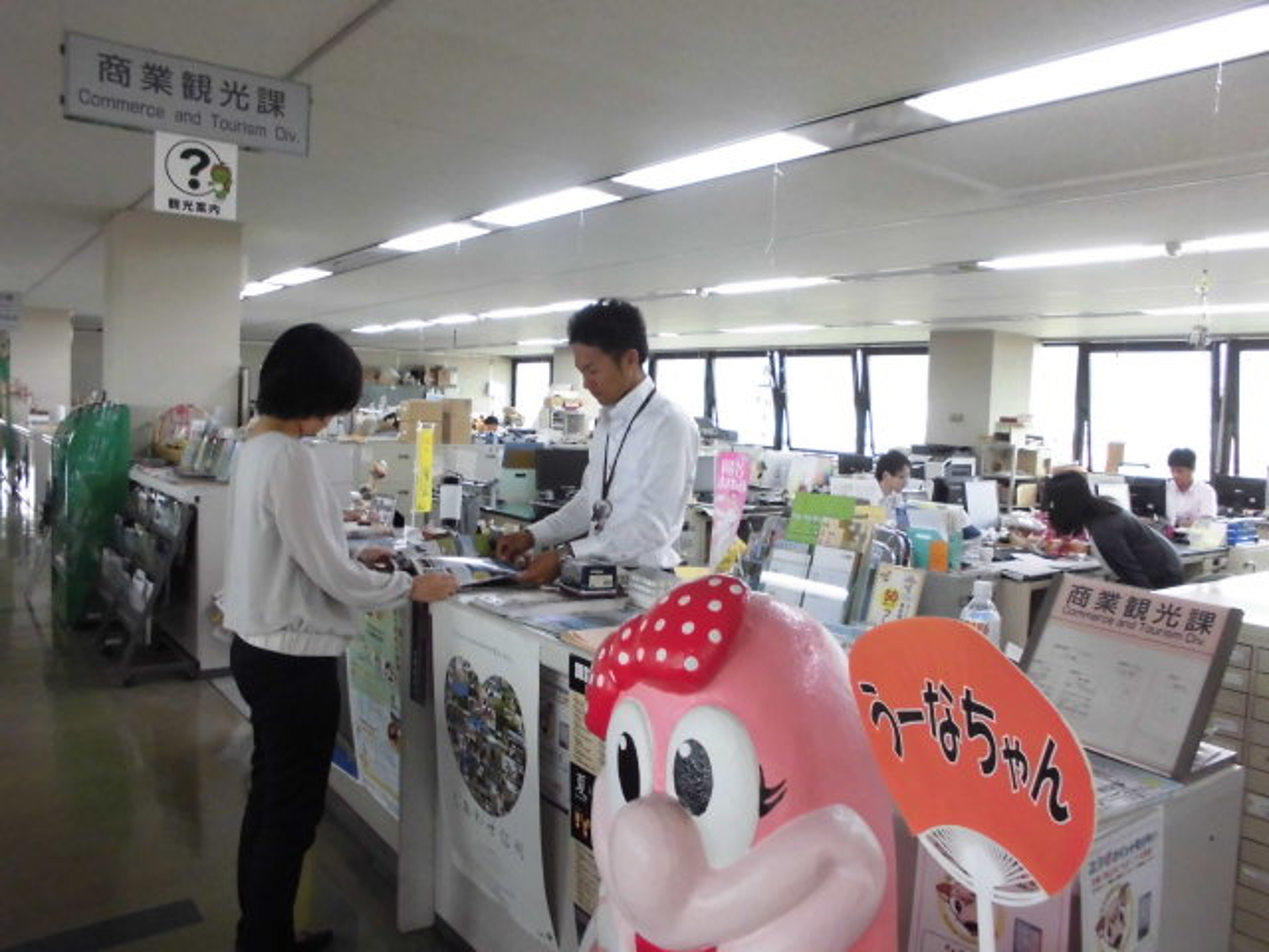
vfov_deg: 53.1
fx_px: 953
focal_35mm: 26
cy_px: 476
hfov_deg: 67.3
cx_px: 634
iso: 400
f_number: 3.5
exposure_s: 1/60
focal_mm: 4.6
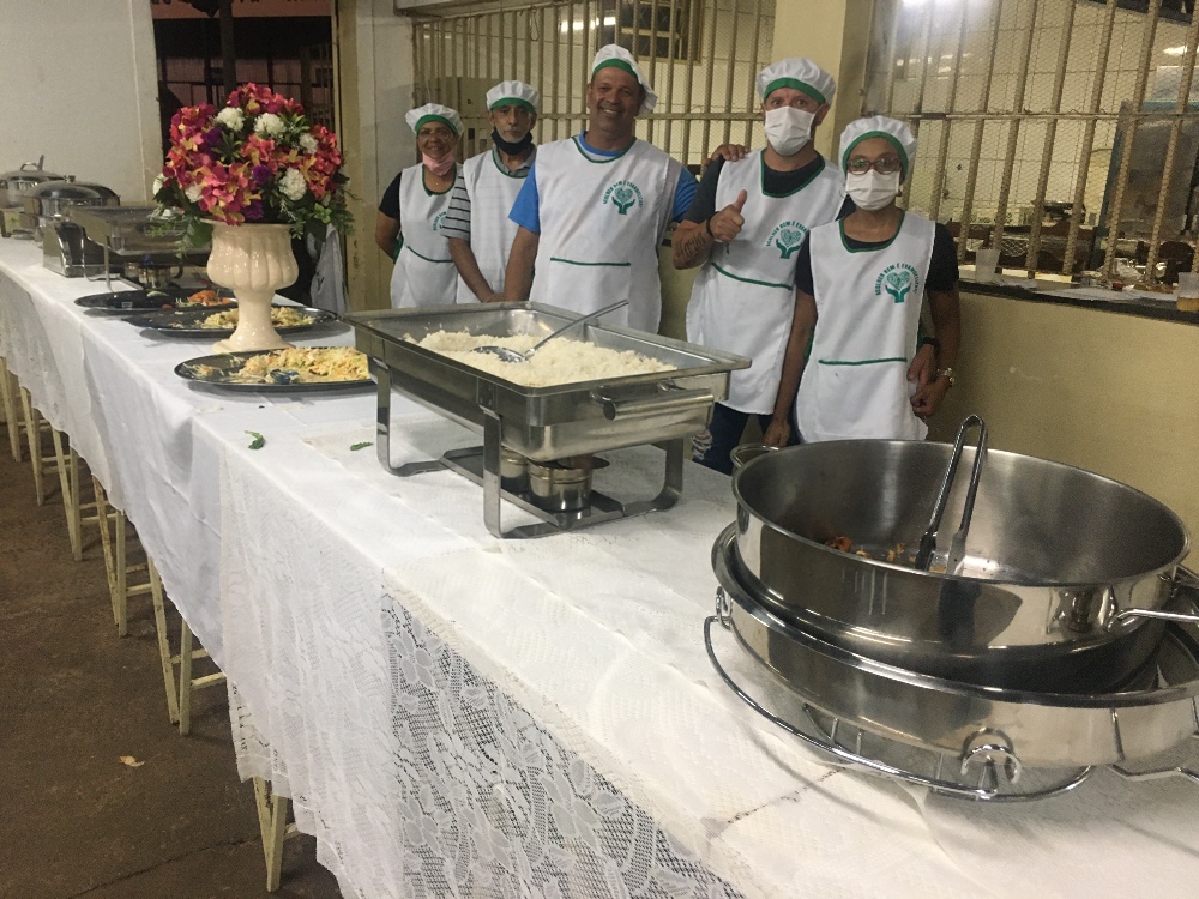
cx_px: 600
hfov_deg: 61.7
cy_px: 450
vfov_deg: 48.2
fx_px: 1004
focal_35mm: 29
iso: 160
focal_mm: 4.15
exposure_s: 1/30
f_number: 2.2
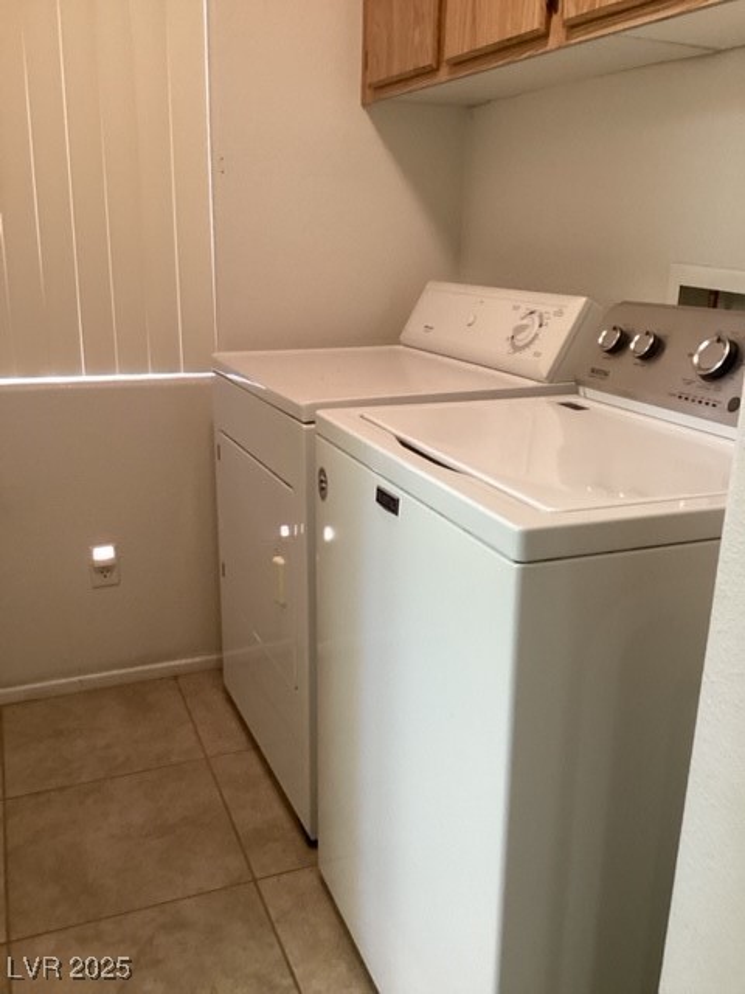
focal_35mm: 31
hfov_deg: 45.4
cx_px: 372
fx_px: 890
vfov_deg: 58.4
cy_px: 497
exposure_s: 1/40
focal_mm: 3.3
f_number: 2.4
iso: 250
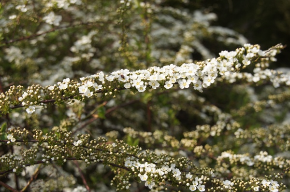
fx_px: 422
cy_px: 96
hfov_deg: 37.9
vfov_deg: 25.7
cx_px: 145
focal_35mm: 52
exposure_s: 1/250
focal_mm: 35
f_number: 7.1
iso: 100
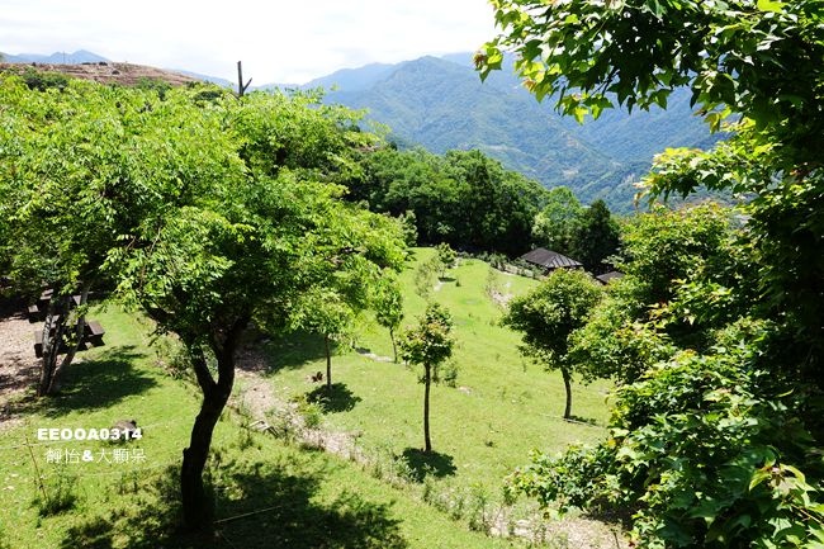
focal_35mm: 24
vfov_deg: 53.1
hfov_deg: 73.8
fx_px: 549
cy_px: 274
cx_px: 412
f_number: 5.6
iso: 125
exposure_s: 1/250
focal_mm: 8.8
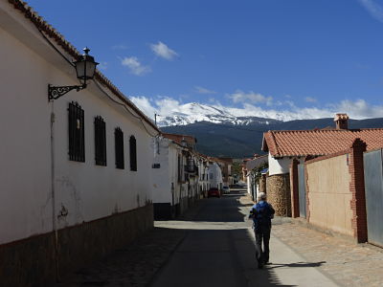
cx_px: 192
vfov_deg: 28.6
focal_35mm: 51
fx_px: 564
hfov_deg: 37.5
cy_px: 144
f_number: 4.4
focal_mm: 9
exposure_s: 1/1600
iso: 100
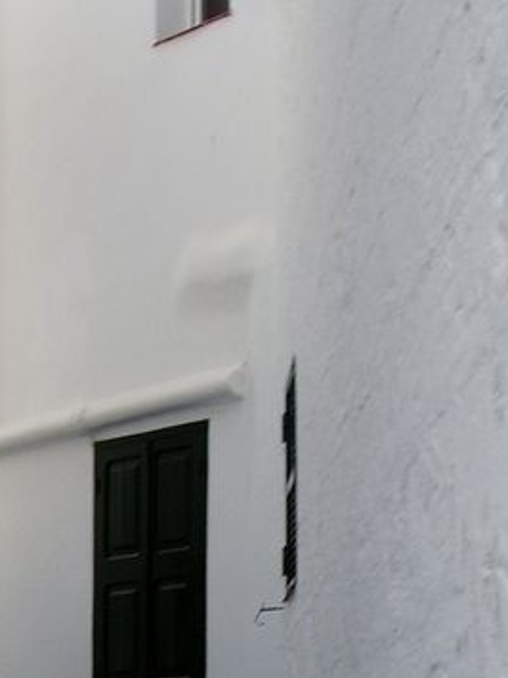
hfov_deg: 14.6
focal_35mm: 101
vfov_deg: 18.6
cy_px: 762
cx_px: 101
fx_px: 1977
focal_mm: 5.8
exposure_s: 1/200
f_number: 4.3
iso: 50
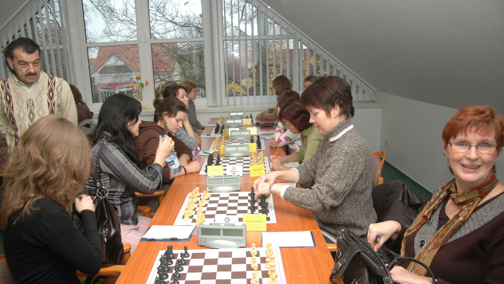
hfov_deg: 66.1
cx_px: 246
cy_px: 168
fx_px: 388
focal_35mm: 29
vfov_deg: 40.0
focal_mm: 18
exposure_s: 1/60
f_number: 4
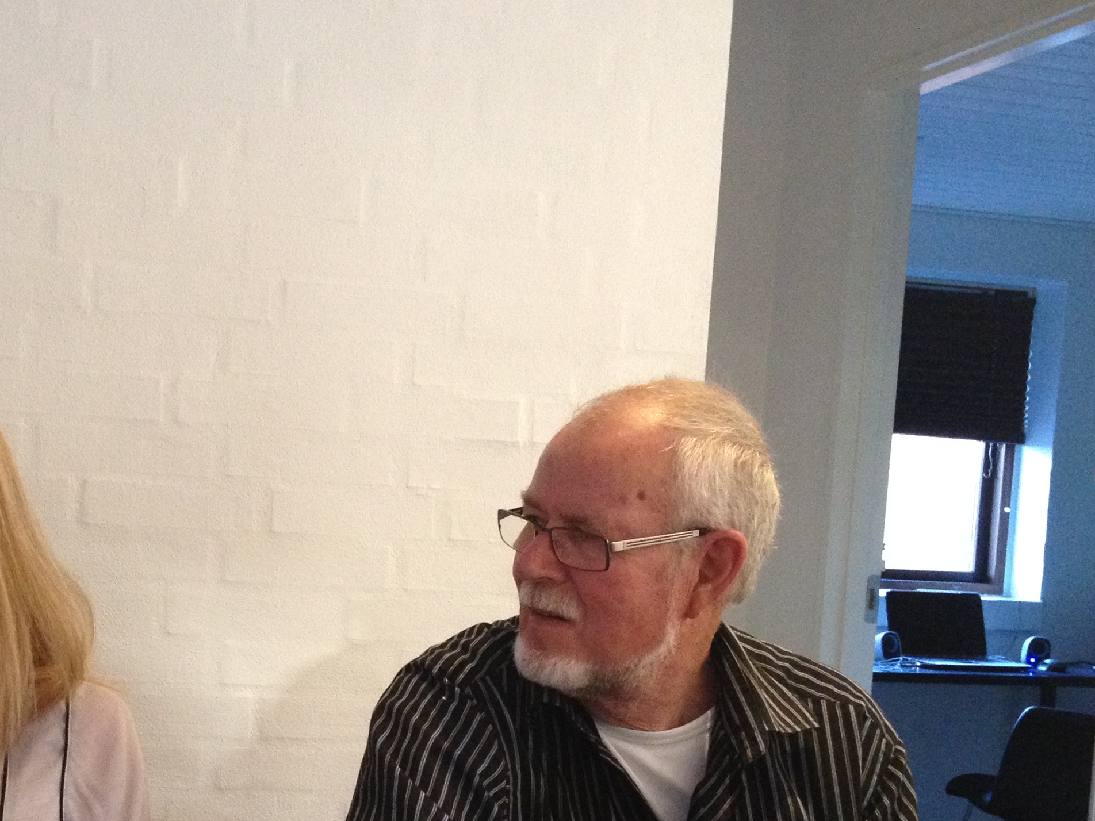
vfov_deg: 24.0
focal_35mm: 60
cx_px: 235
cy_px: 667
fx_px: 1898
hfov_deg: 31.4
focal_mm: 4.28
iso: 320
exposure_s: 1/20
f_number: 2.4
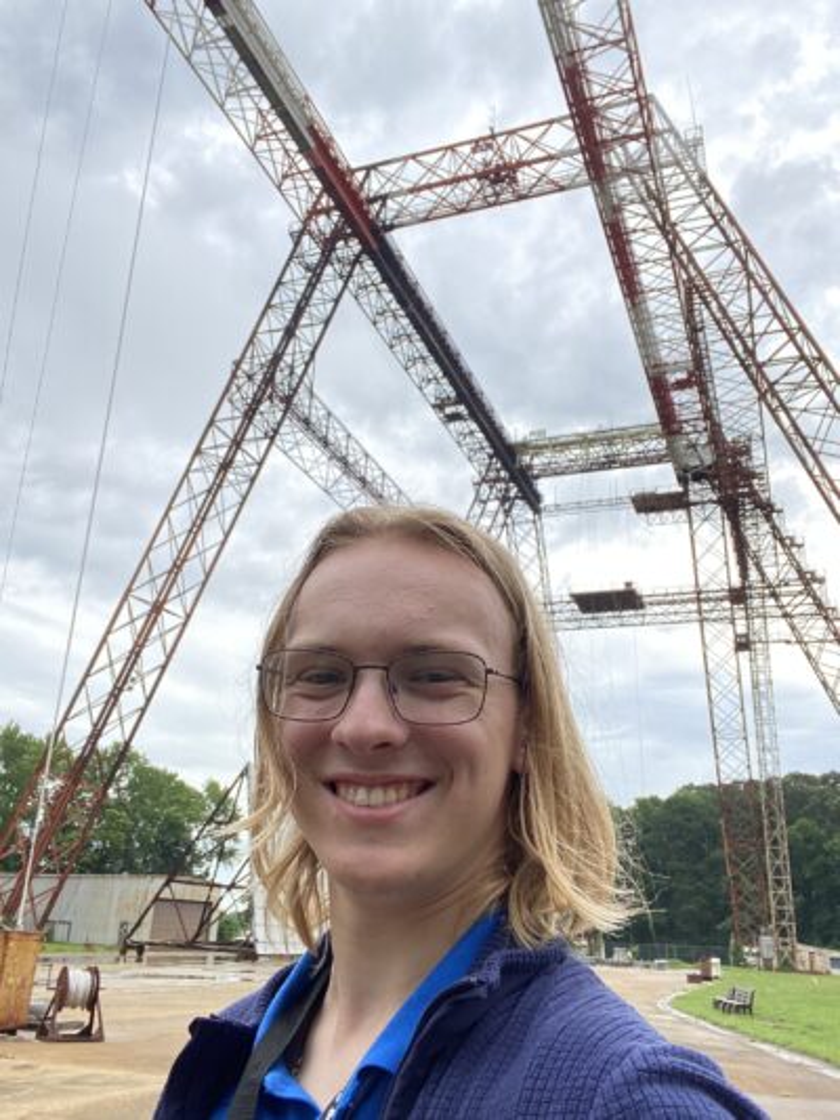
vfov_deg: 60.0
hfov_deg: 46.8
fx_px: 970
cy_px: 560
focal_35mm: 30
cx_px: 420
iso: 25
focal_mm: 2.71
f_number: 2.2
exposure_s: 1/244
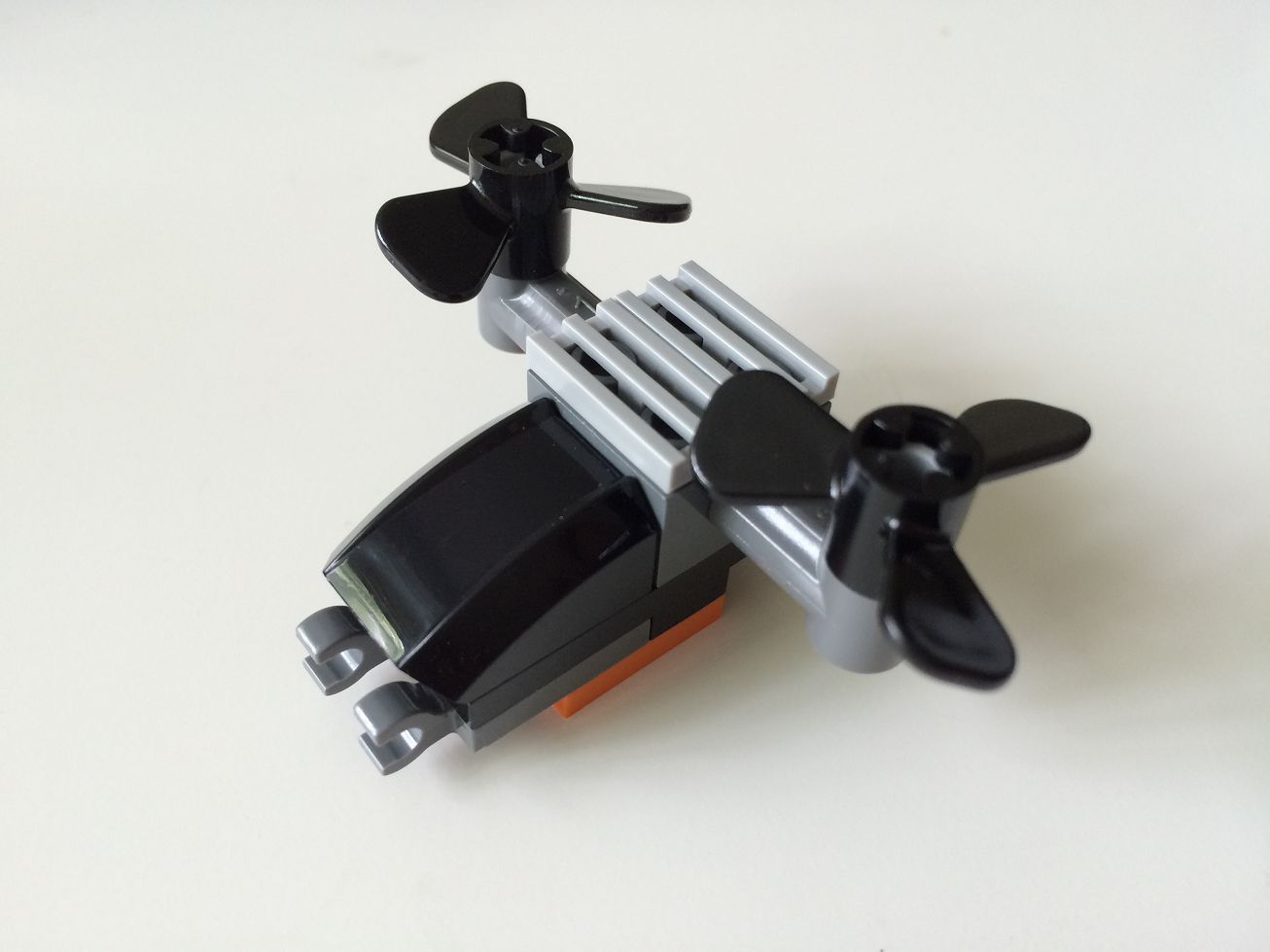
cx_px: 635
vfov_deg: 48.2
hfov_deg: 61.7
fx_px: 1064
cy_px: 476
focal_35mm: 29
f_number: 2.2
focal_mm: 4.15
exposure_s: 1/30
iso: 80
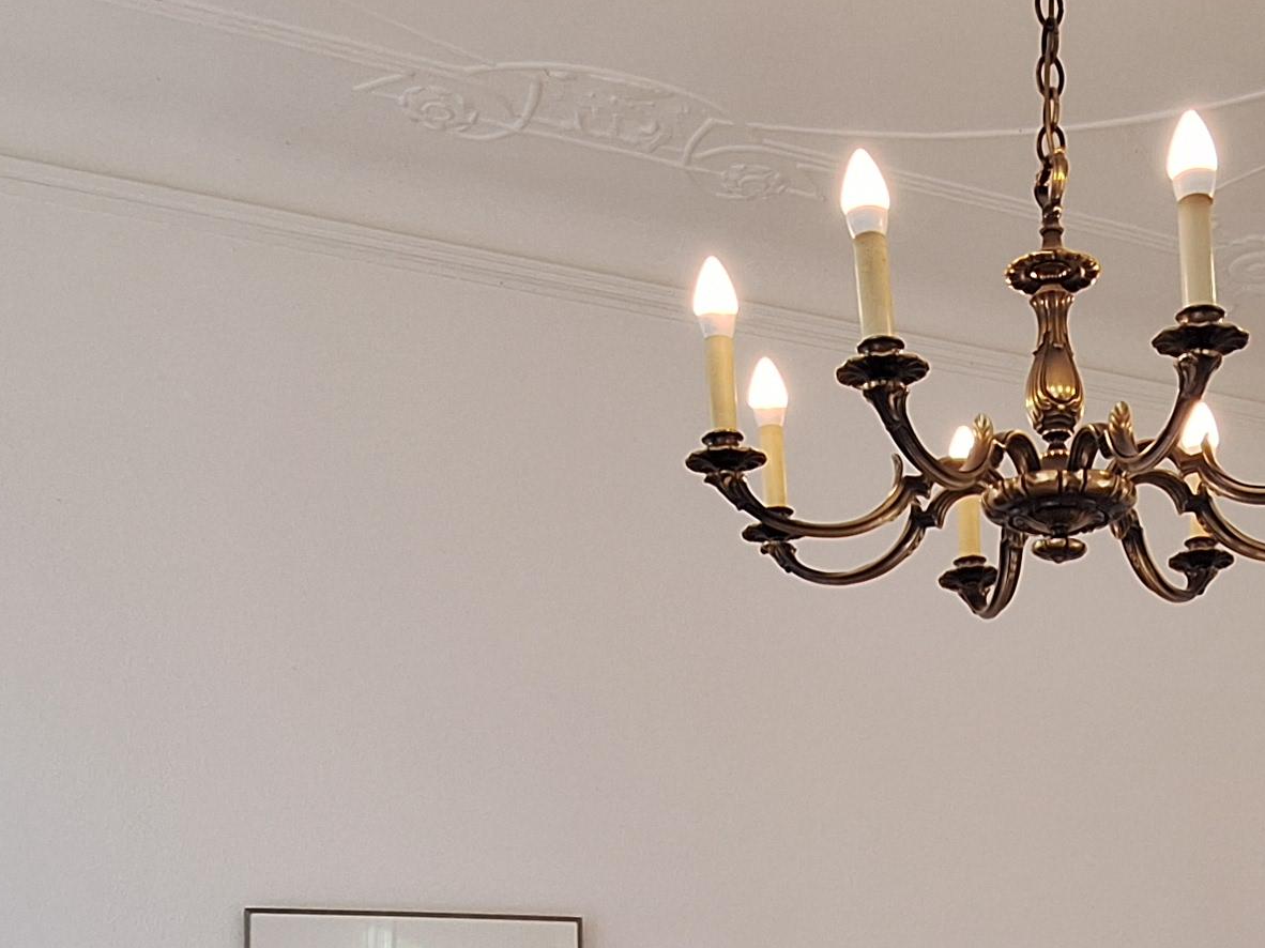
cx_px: 967
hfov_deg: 41.5
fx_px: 1608
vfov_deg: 29.0
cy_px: 1099
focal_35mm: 44
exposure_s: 1/100
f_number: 2.2
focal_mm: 1.74
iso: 64
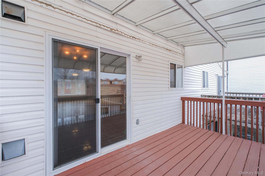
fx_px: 110
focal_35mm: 15
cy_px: 88
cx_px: 132
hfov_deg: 100.4
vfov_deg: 77.3
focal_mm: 10
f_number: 8
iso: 125
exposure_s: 1/60
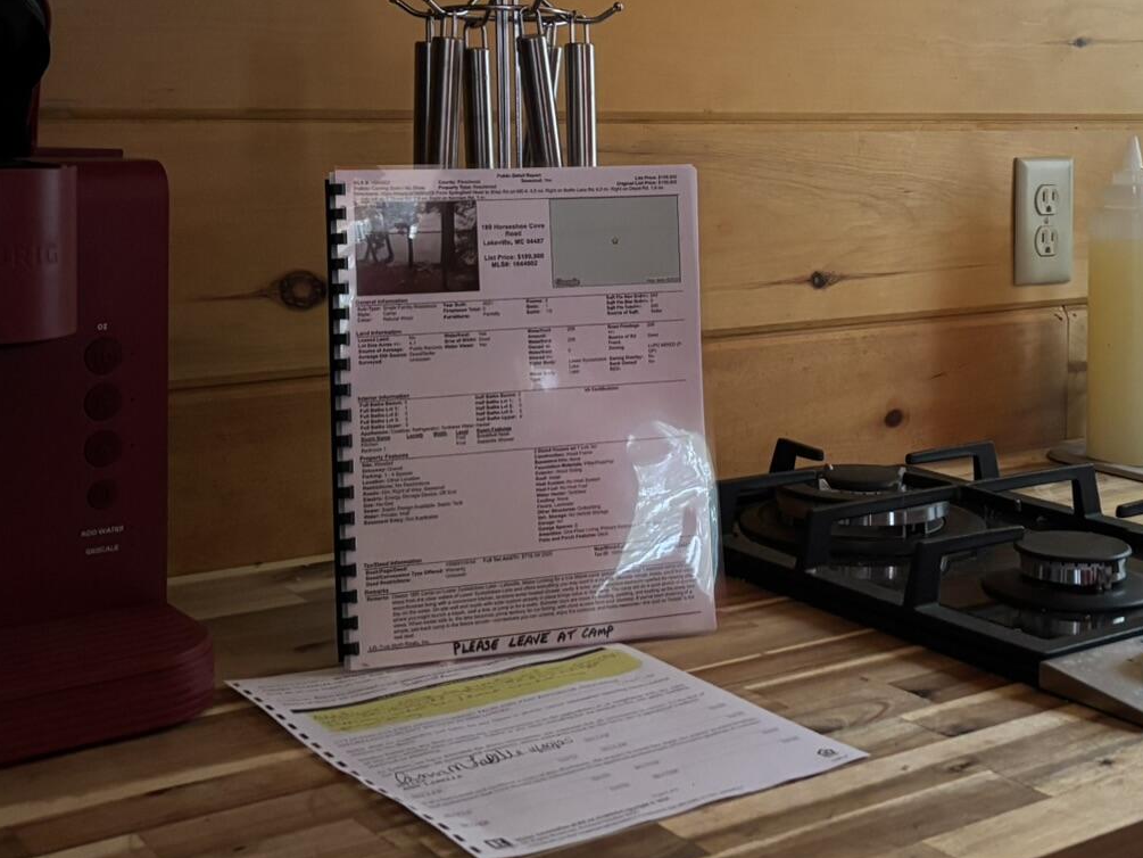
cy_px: 162
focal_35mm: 53
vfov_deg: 27.0
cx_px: 777
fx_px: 1750
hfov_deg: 35.8
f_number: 1.6
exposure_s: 1/32
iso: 640
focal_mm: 5.96
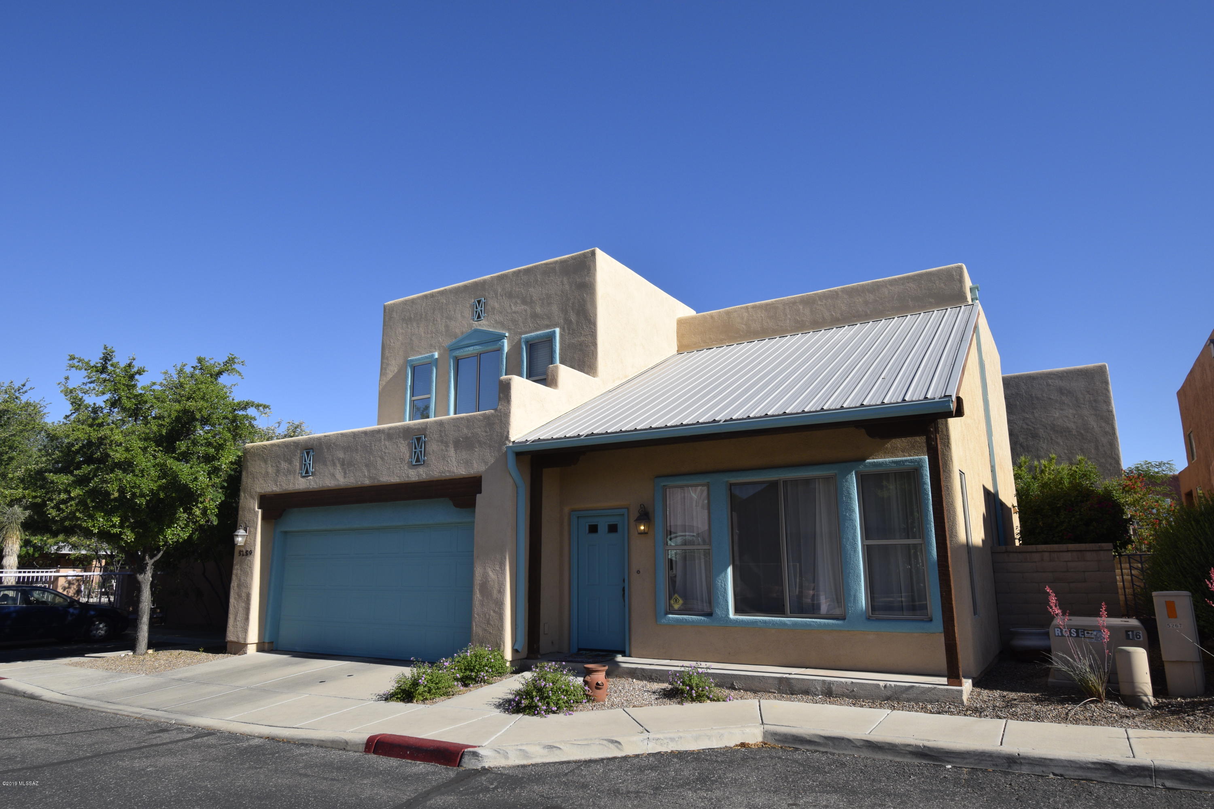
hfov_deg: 81.2
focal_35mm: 21
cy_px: 404
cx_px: 607
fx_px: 708
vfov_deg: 59.5
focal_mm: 14
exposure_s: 1/400
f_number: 10
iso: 200
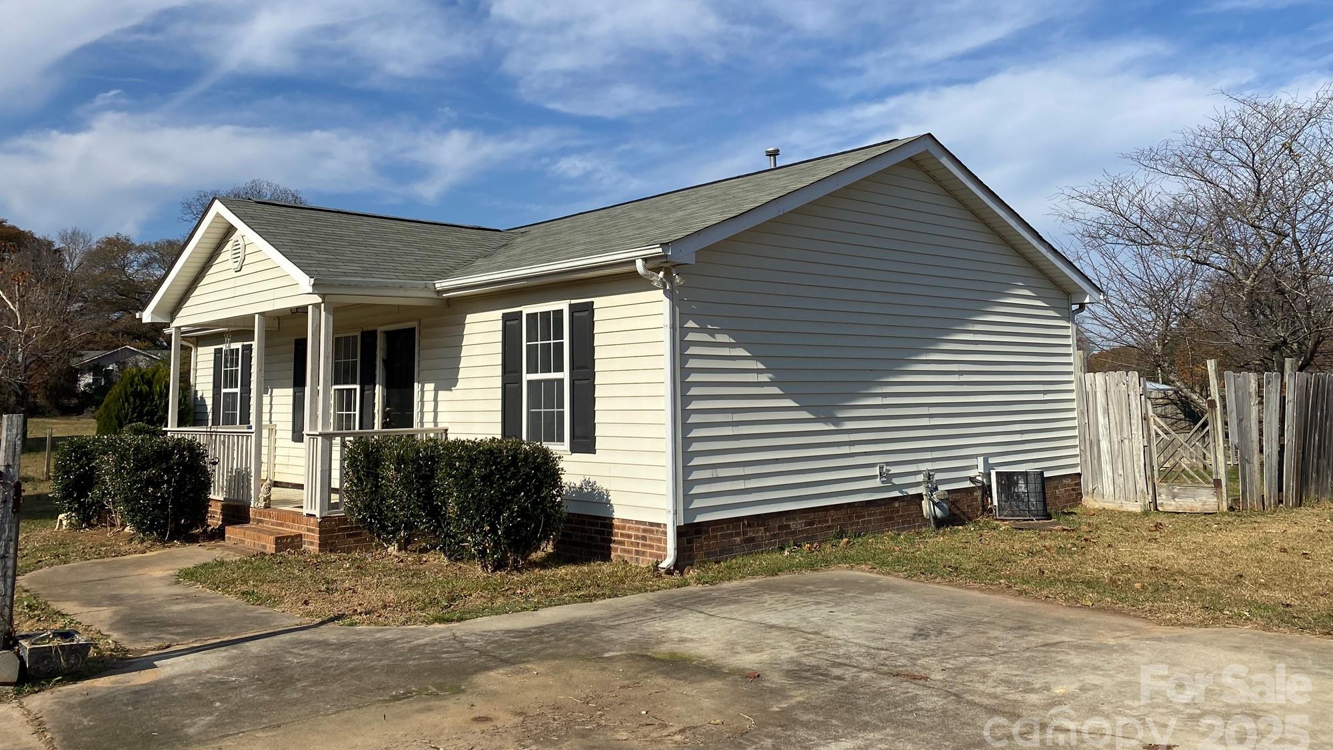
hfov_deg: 66.1
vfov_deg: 39.9
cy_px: 278
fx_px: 1025
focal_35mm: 29
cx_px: 678
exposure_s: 1/4608
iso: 32
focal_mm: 4.25
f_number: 1.8
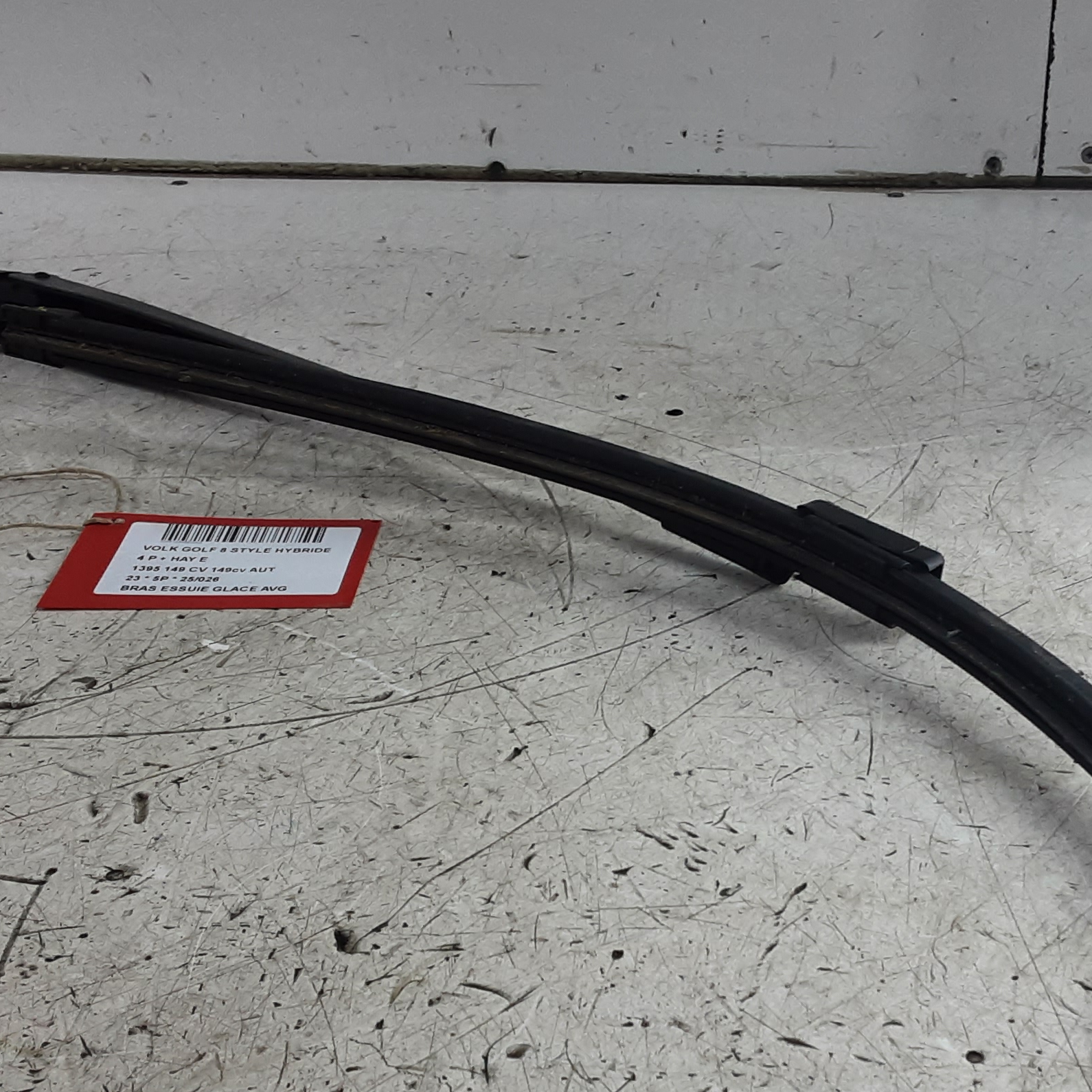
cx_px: 689
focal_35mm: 49
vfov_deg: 34.3
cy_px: 739
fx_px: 1749
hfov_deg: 34.5
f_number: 1.9
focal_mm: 2.91
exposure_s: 1/50
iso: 64
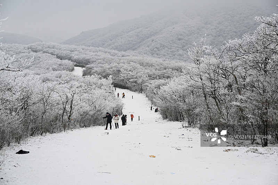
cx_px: 139
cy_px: 92
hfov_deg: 41.1
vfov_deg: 28.1
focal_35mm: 48
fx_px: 371
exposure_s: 1/640
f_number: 4
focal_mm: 32
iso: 100
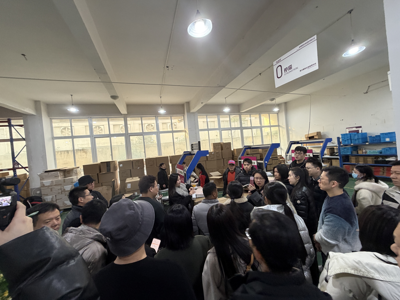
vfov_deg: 85.7
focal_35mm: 14
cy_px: 150
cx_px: 200
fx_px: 162
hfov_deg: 102.1
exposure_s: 1/50
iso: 250
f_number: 2.2
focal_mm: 2.22
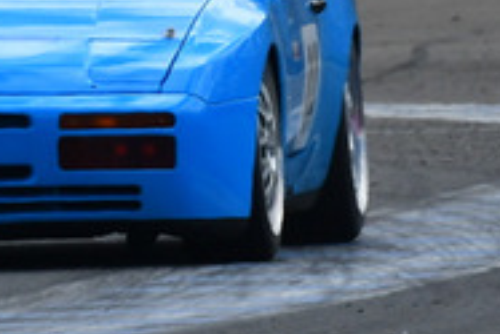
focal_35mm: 2437
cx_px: -168
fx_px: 33872
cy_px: -134
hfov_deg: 0.8
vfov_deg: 0.6
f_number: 10
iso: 400
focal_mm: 380
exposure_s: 1/640
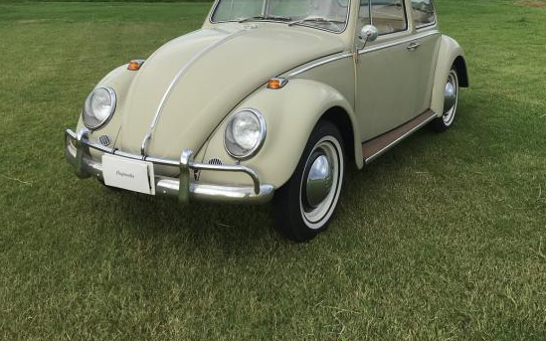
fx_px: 625
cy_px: -4
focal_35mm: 42
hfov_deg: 47.2
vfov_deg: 28.5
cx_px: 275
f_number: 2.2
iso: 25
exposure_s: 1/460
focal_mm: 4.15
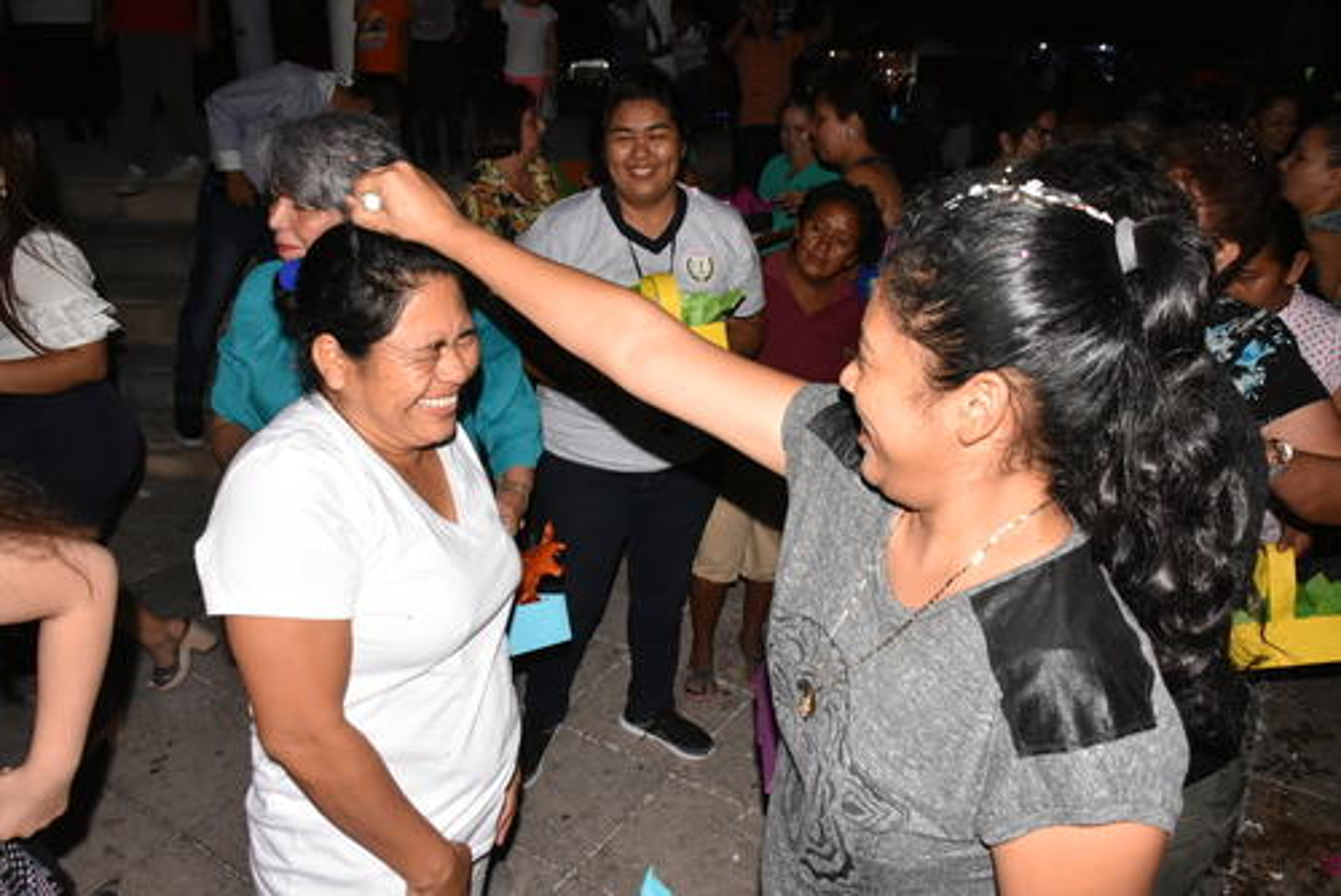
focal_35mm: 27
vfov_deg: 48.0
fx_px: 1006
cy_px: 448
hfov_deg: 67.4
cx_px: 670
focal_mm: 18
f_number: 10
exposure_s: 1/125
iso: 2000
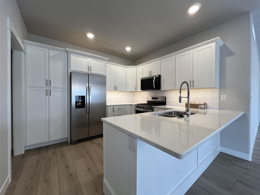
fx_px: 98
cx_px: 130
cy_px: 98
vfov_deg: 89.9
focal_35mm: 13
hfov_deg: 106.2
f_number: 1.8
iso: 125
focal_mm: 1.57
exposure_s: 1/120
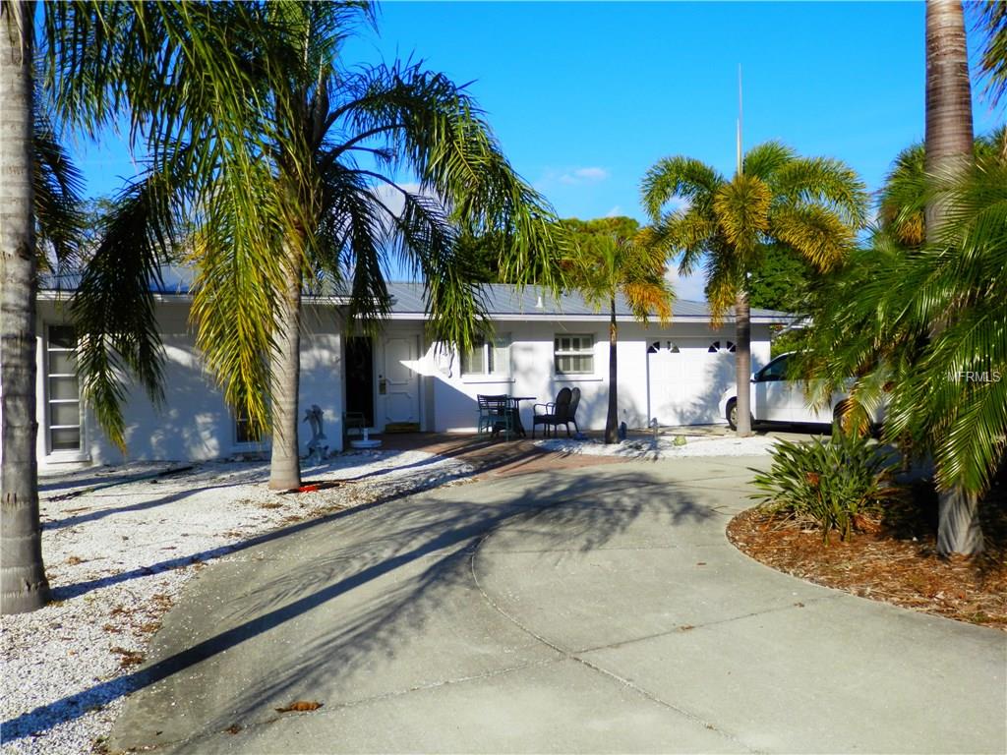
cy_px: 378
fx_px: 873
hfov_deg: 60.0
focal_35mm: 30
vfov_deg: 46.8
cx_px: 504
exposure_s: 1/160
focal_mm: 5.5
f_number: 9.4
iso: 80
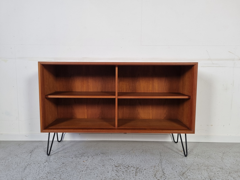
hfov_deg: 67.3
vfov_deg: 53.1
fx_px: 180
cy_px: 90
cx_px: 120
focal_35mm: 26
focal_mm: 5.4
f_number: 1.8
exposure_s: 1/100
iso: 64
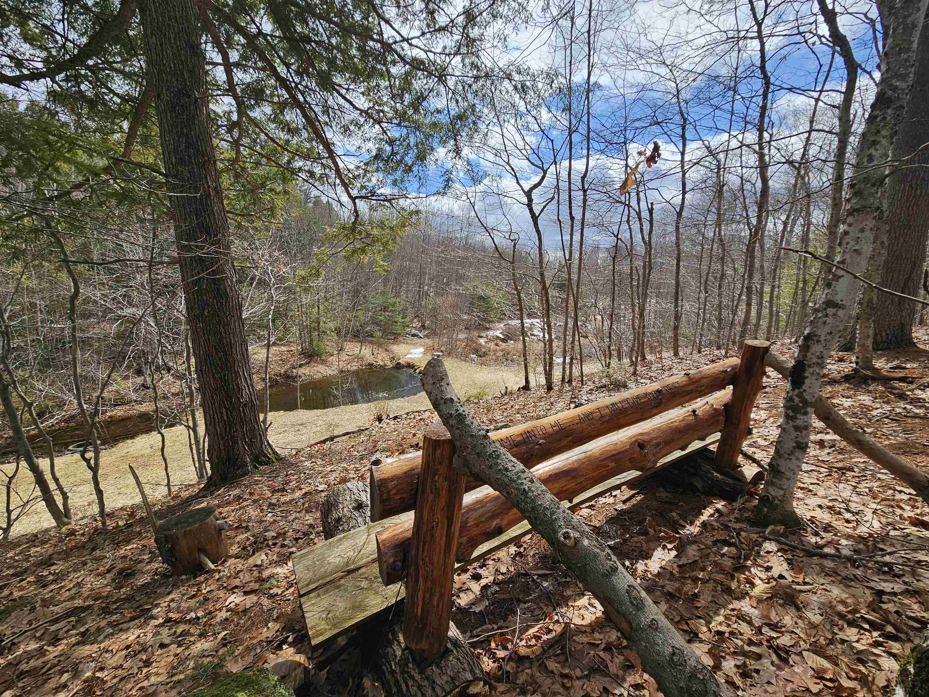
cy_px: 348
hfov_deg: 106.2
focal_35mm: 13
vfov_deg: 89.9
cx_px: 464
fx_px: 349
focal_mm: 2.2
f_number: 2.2
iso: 50
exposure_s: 1/2049
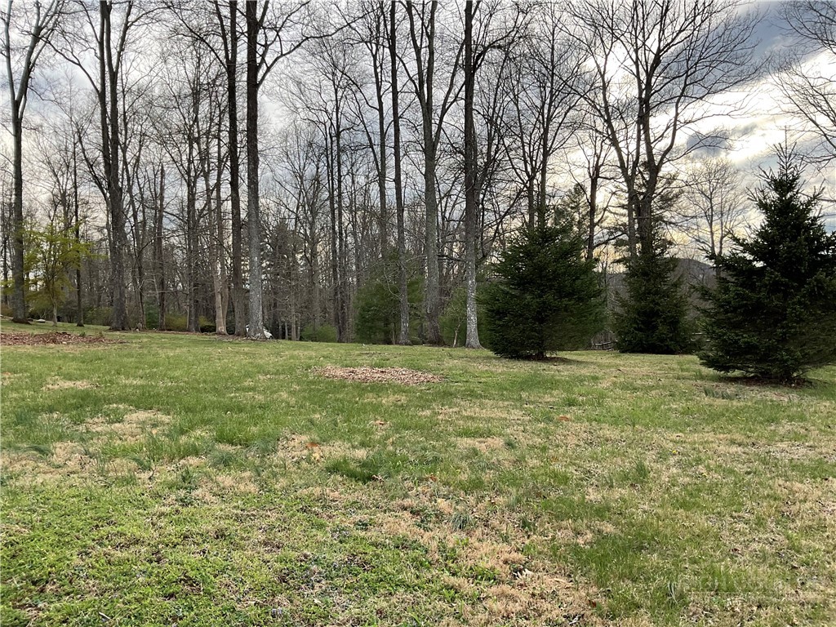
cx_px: 418
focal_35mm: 29
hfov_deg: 61.7
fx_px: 700
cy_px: 314
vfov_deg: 48.2
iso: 16
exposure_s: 1/432
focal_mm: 3
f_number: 1.8
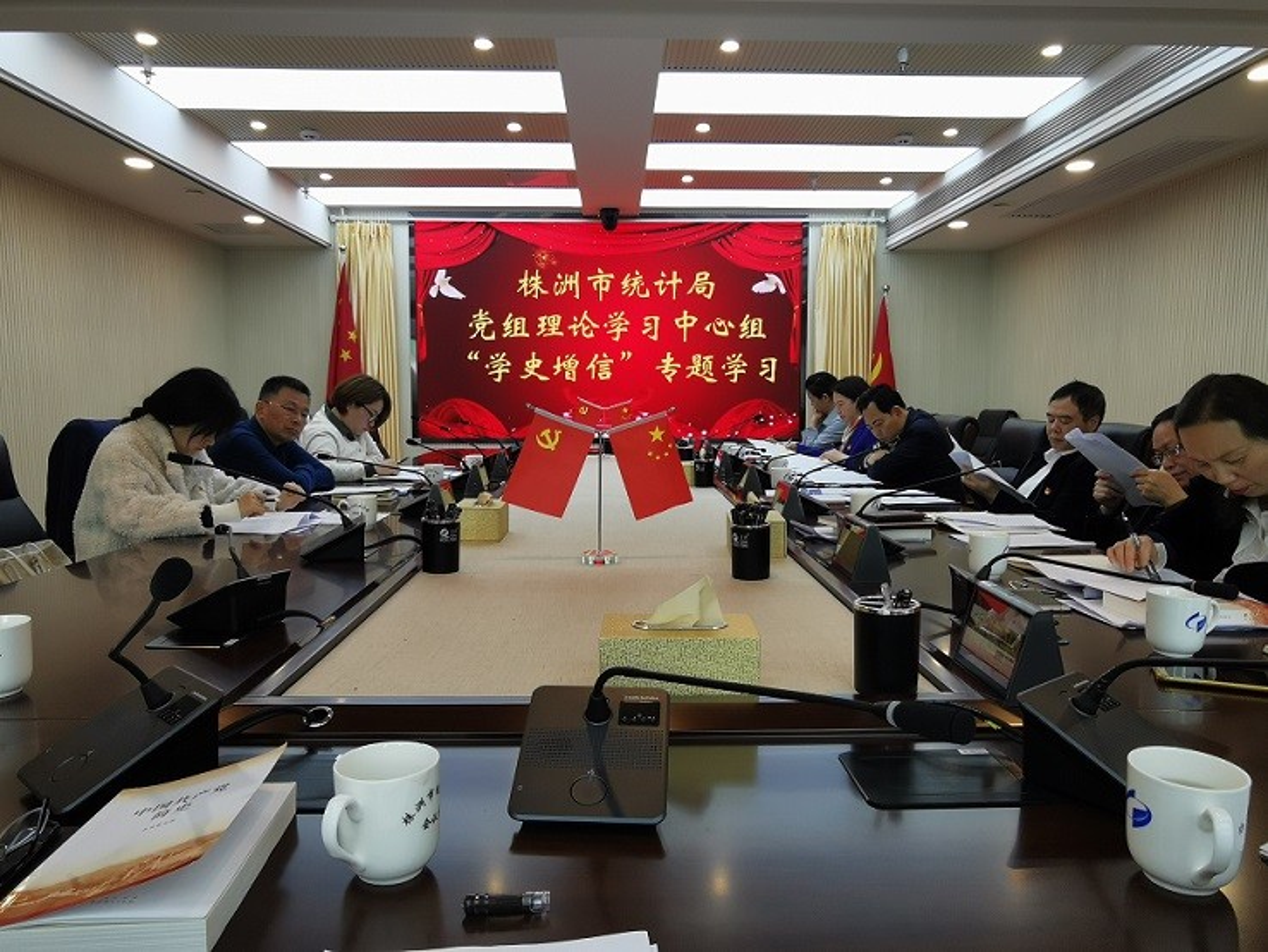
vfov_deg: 58.9
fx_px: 843
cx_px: 634
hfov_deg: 73.9
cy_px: 476
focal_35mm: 23
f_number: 2.2
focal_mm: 2.26
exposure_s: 1/50
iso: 64
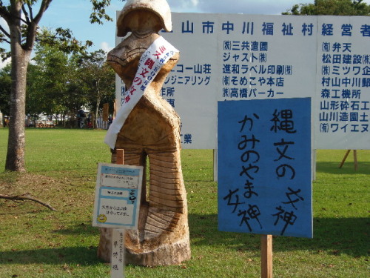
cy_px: 139
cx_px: 185
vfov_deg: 29.7
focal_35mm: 49
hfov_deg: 38.9
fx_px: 524
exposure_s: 1/400
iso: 64
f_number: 3.8
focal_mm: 9.1
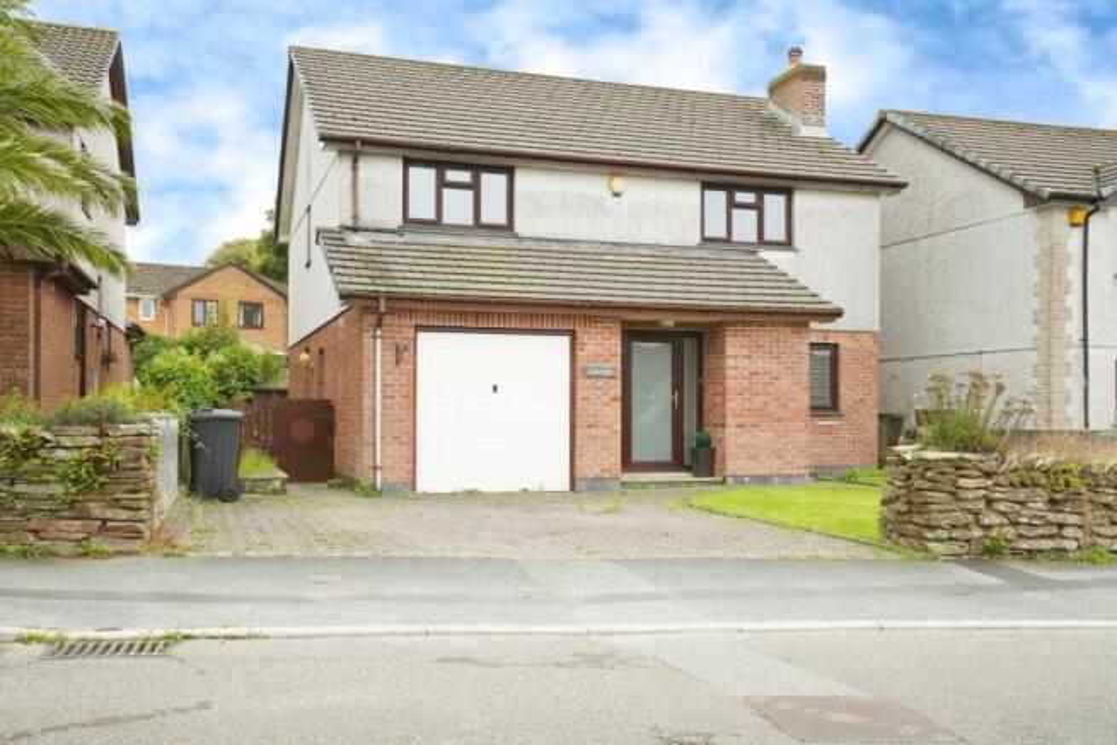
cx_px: 558
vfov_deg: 37.9
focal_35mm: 35
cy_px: 372
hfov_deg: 54.4
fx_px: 1086
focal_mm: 35
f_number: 7.1
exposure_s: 1/500
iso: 800
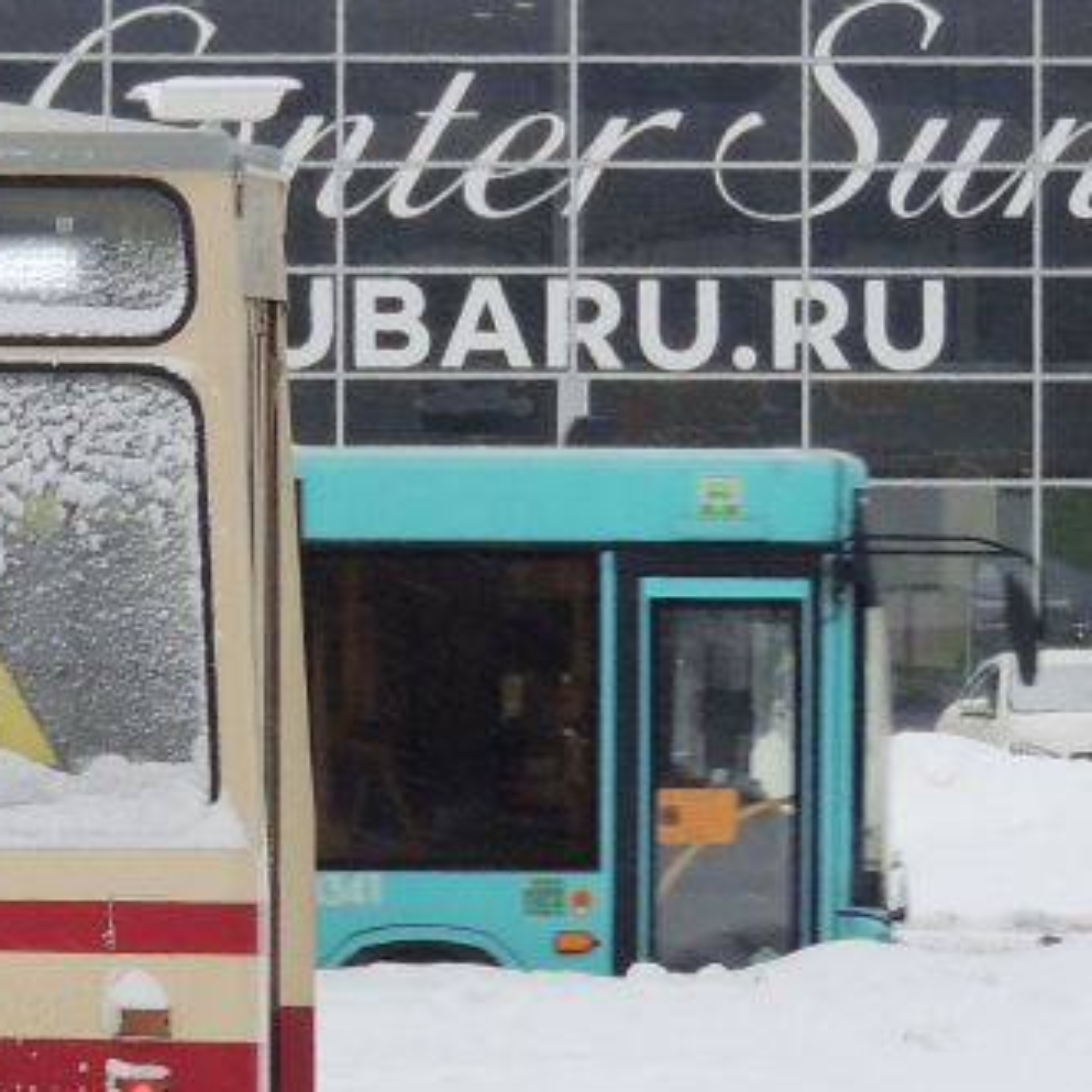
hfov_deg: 3.5
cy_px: 447
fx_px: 17988
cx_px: -485
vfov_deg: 3.5
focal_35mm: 504
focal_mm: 25.8
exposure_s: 1/125
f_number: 4.4
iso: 100
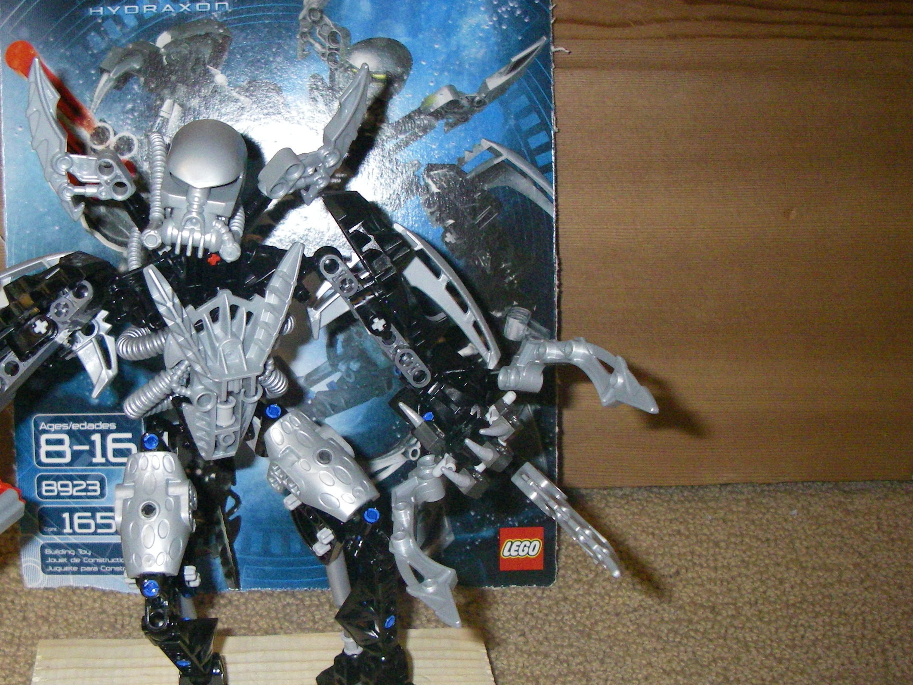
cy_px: 386
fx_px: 1451
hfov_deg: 34.5
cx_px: 278
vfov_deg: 26.5
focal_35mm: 55
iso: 400
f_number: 3.3
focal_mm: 6.3
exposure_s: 1/50
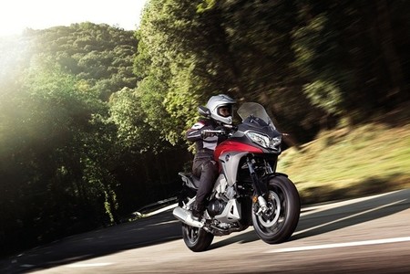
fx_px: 410
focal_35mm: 36
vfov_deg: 36.9
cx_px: 205
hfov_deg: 53.1
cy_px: 137
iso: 50
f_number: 11
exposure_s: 1/30
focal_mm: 36
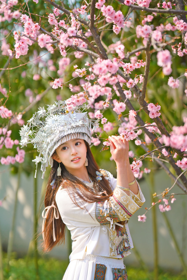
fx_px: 662
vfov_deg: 23.9
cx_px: 94
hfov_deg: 16.1
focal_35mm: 85
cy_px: 140
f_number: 1.4
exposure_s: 1/3200
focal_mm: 85
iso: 100
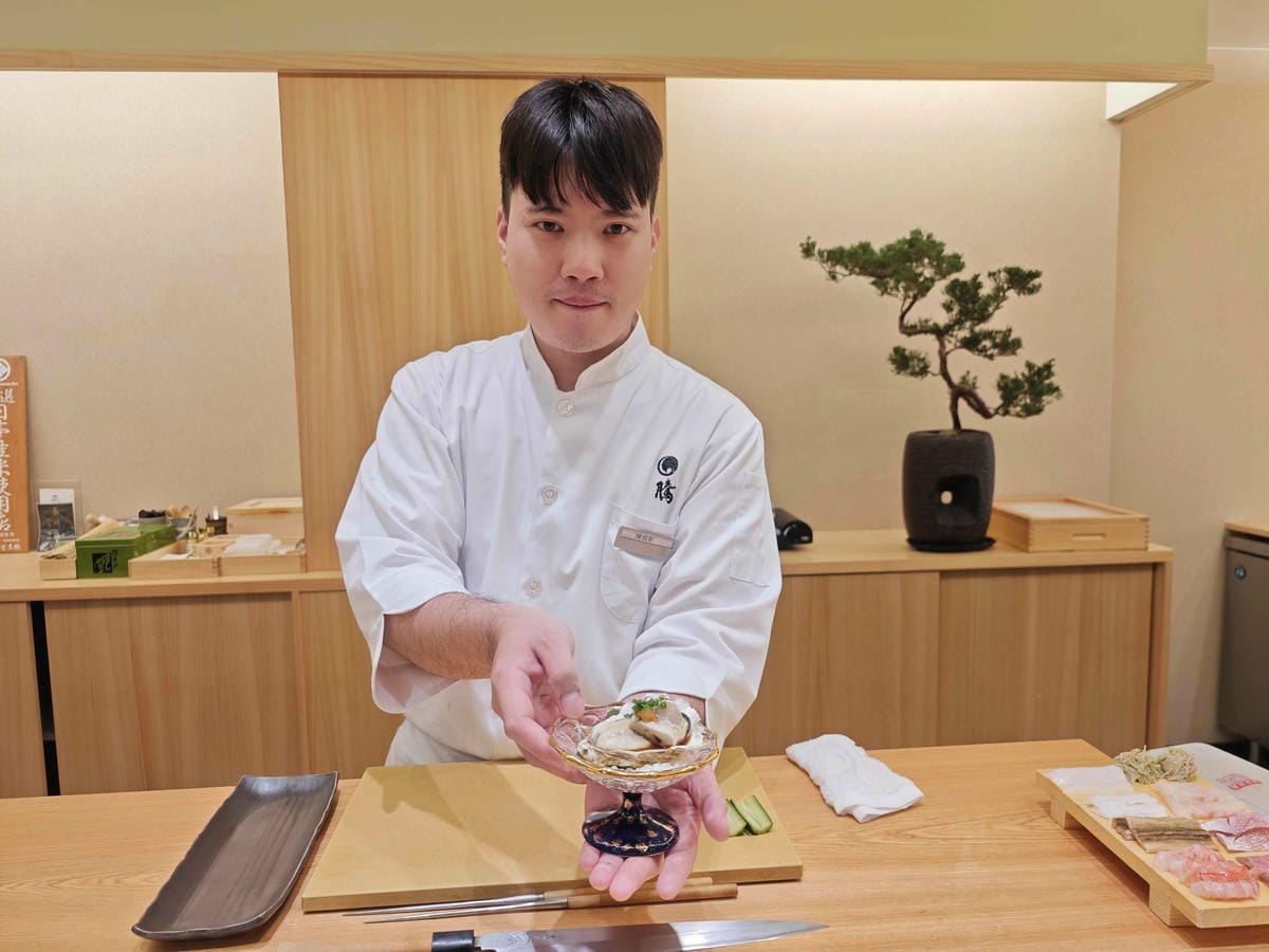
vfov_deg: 58.9
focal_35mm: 23
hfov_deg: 73.9
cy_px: 476
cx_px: 634
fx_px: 843
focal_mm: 8.72
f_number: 2
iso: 100
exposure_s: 1/60
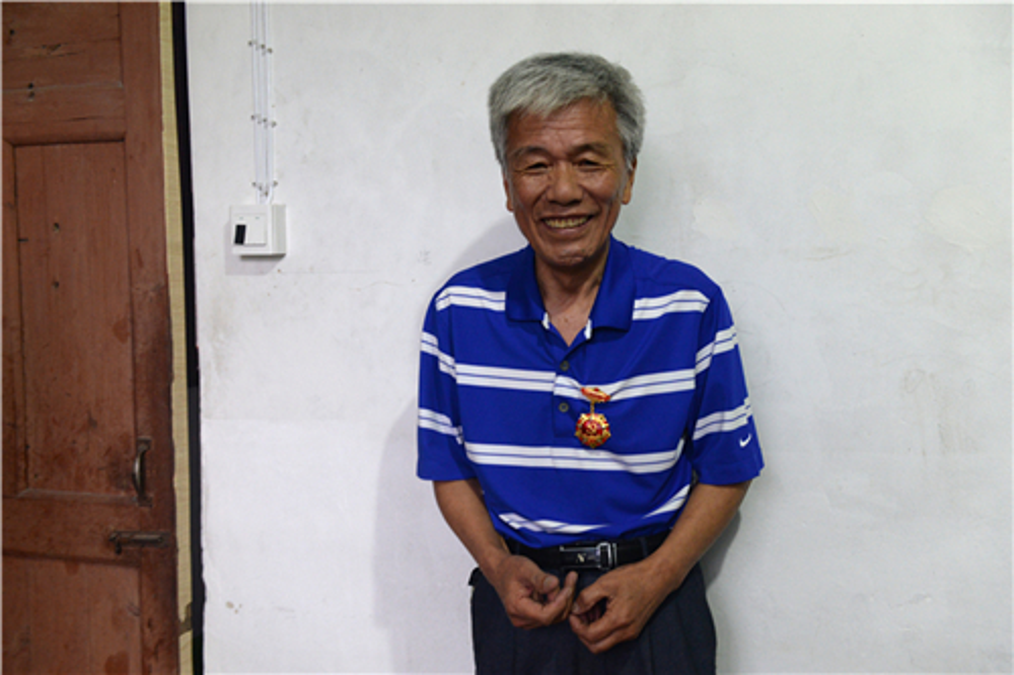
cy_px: 338
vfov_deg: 35.0
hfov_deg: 50.7
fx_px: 1070
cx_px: 507
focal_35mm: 38
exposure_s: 1/80
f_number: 4.5
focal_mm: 38
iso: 2000
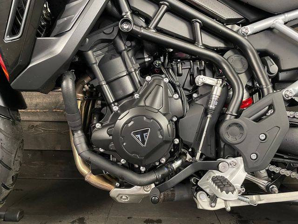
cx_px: 149
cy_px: 112
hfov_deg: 67.3
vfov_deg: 53.1
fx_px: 224
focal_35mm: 26
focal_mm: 4.2
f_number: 1.6
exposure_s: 1/25
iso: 500
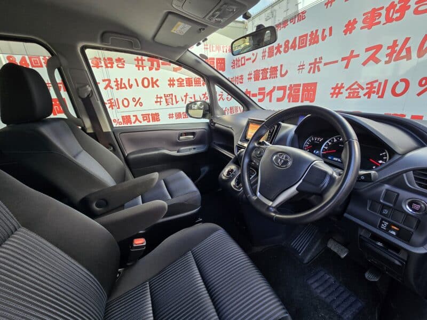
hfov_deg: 106.2
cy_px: 160
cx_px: 214
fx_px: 160
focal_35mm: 13
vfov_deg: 89.9
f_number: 2.2
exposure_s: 1/50
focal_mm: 2.2
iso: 100
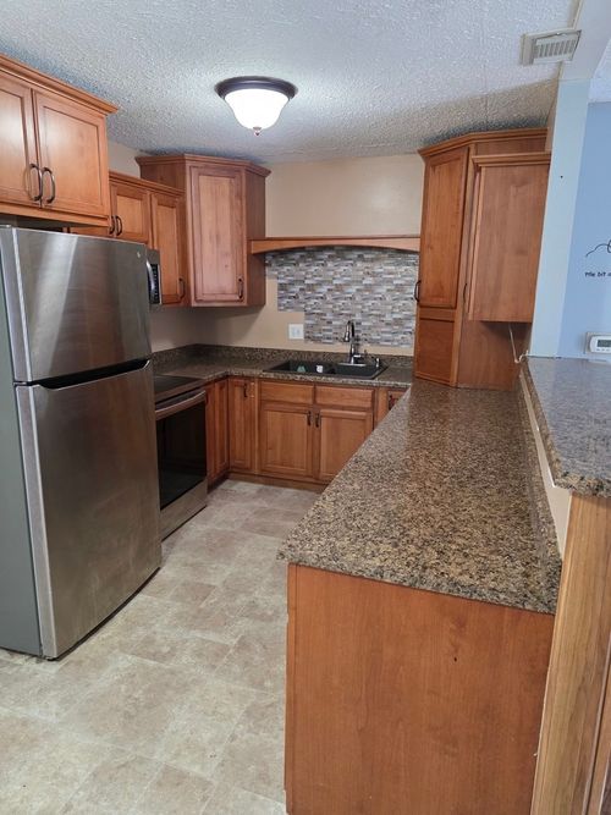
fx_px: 541
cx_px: 306
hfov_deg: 58.9
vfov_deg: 73.9
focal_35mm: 23
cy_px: 408
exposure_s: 1/120
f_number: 1.7
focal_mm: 6.3
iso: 500
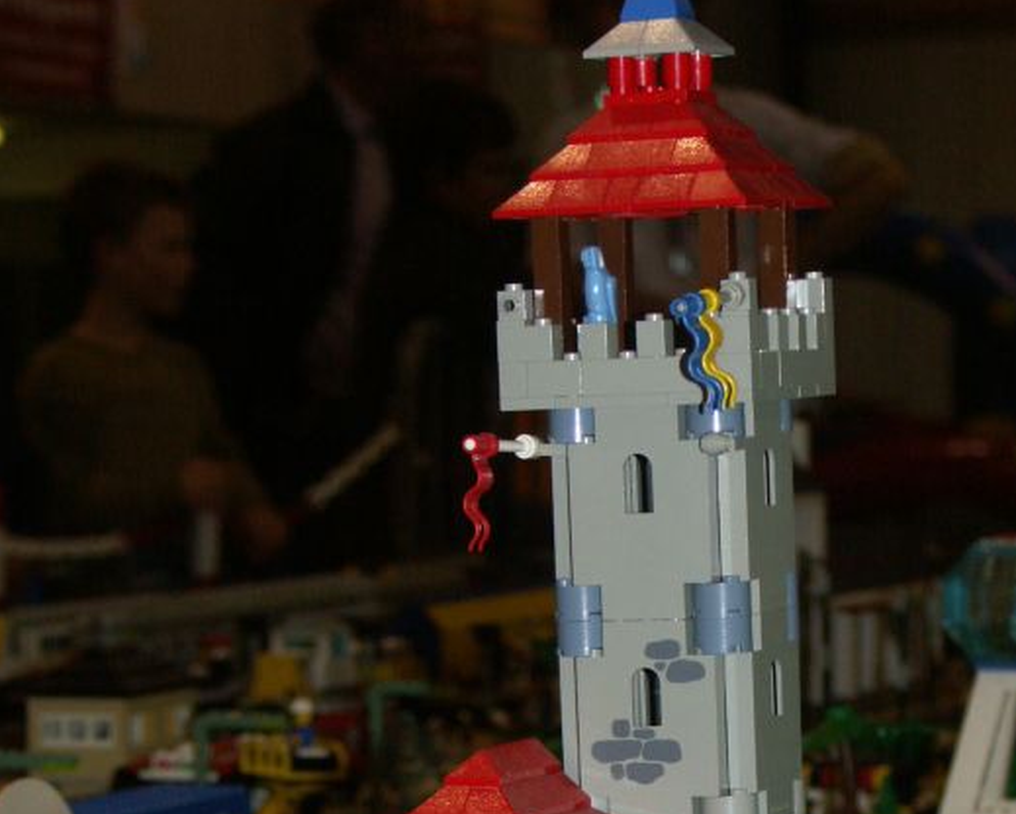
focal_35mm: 152
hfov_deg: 12.7
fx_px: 4574
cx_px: 450
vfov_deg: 10.1
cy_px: 837
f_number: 3.2
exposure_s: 1/80
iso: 200
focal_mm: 20.12
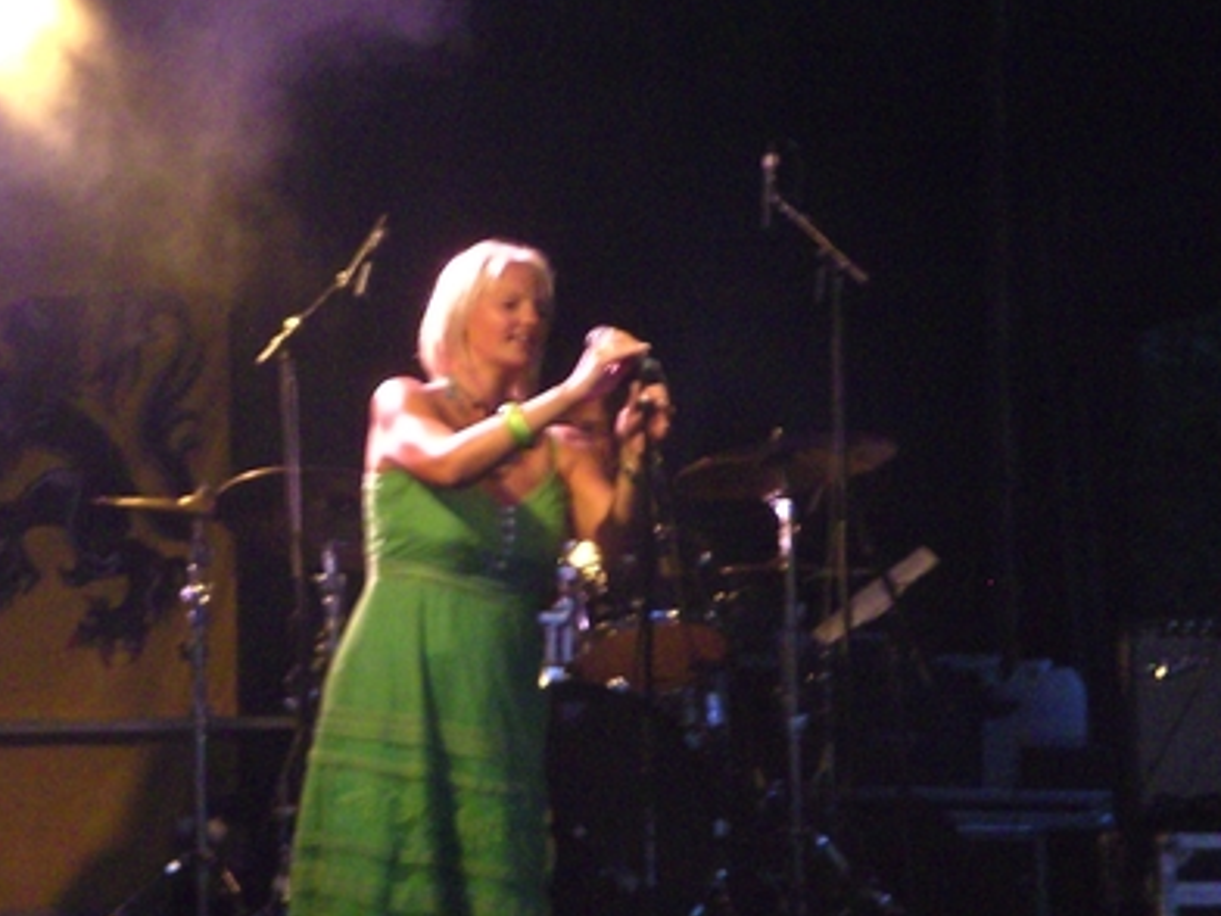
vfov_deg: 4.4
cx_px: 414
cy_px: 508
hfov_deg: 5.8
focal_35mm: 340
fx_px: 11993
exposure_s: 1/16
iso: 640
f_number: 4.8
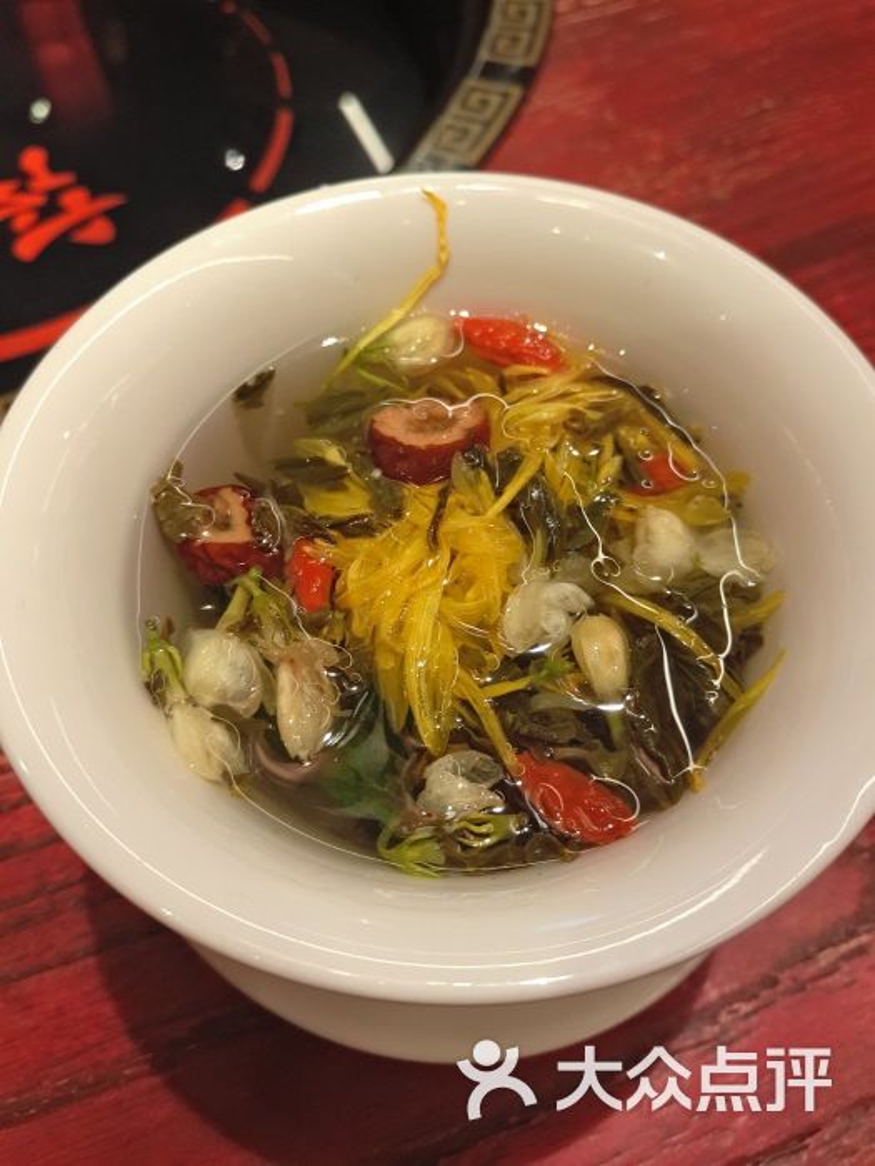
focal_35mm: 31
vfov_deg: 58.4
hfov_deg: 45.4
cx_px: 438
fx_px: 1045
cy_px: 583
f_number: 2.2
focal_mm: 4.73
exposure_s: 1/33
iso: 80
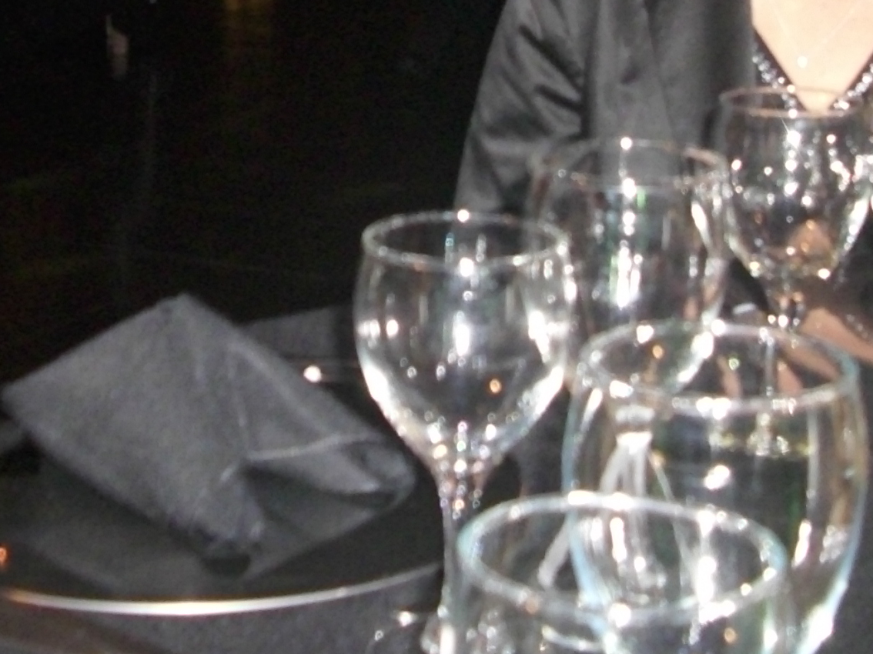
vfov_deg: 18.2
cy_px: -115
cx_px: 298
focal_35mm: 77
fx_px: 1941
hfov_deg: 25.2
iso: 200
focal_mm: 6.2
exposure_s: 1/30
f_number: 2.8
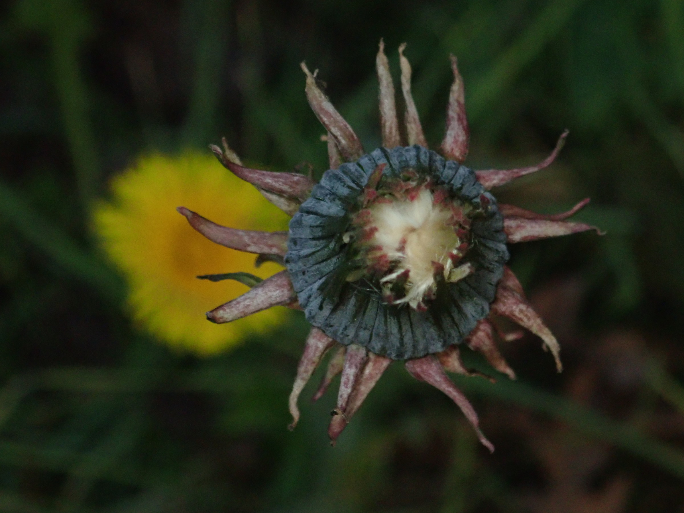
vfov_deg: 14.8
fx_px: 1976
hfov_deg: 19.6
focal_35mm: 100
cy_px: 256
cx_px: 342
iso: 1000
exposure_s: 1/100
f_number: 14
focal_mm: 18
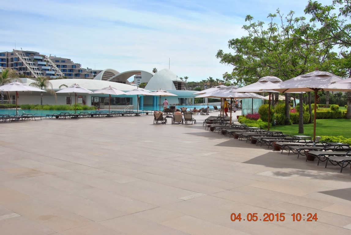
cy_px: 118
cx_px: 176
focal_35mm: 39
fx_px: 381
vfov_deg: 34.3
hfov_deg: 49.5
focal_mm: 26
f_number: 9
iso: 100
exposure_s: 1/320
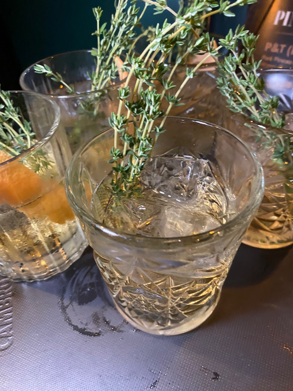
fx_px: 293
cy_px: 196
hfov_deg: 53.1
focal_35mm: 26
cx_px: 146
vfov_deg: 67.3
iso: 640
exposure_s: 1/30
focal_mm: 4.25
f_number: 1.8
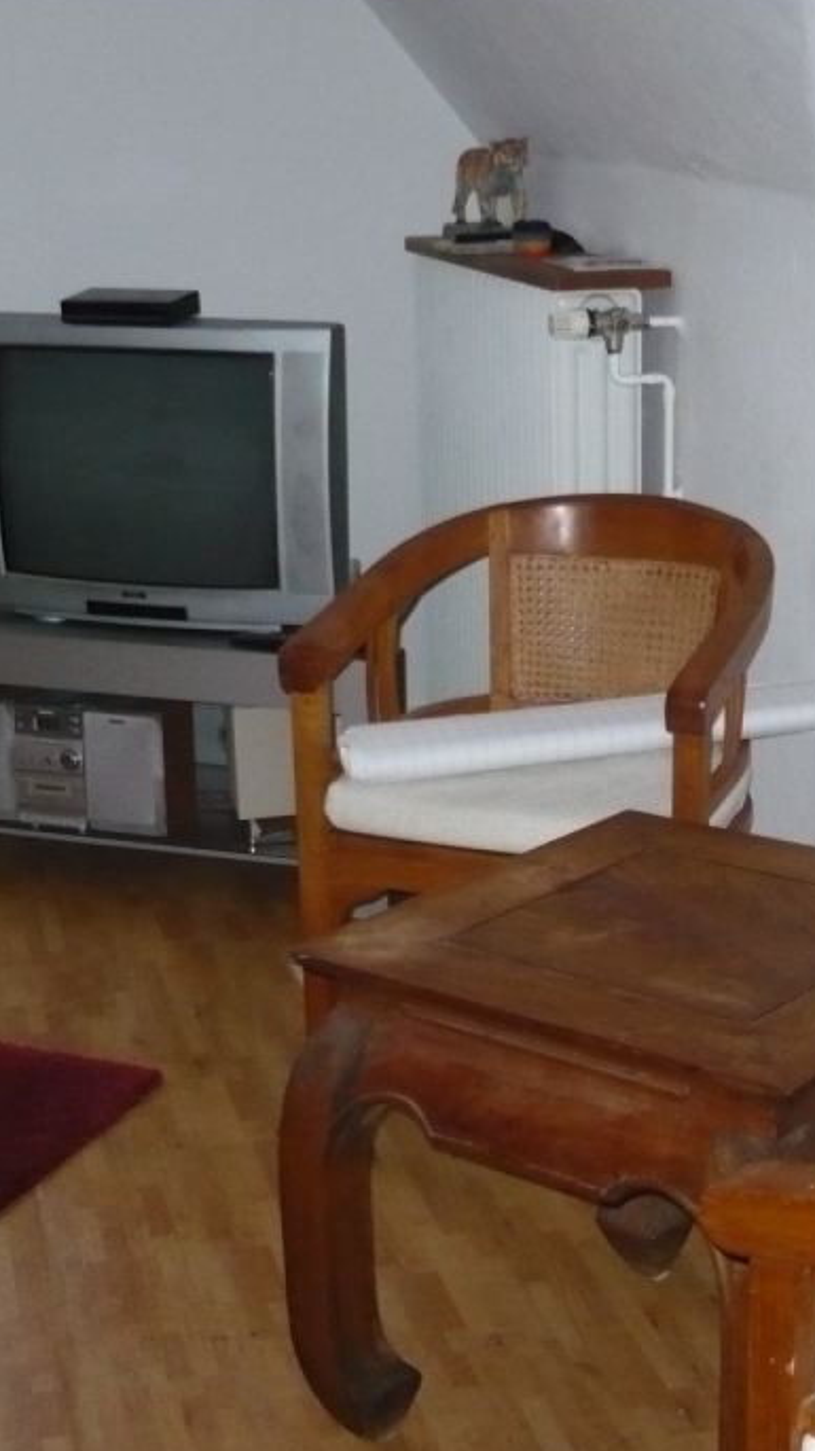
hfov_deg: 21.0
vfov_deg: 36.6
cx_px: 574
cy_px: 799
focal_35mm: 57
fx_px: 2191
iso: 250
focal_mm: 5.8
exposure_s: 1/30
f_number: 2.8
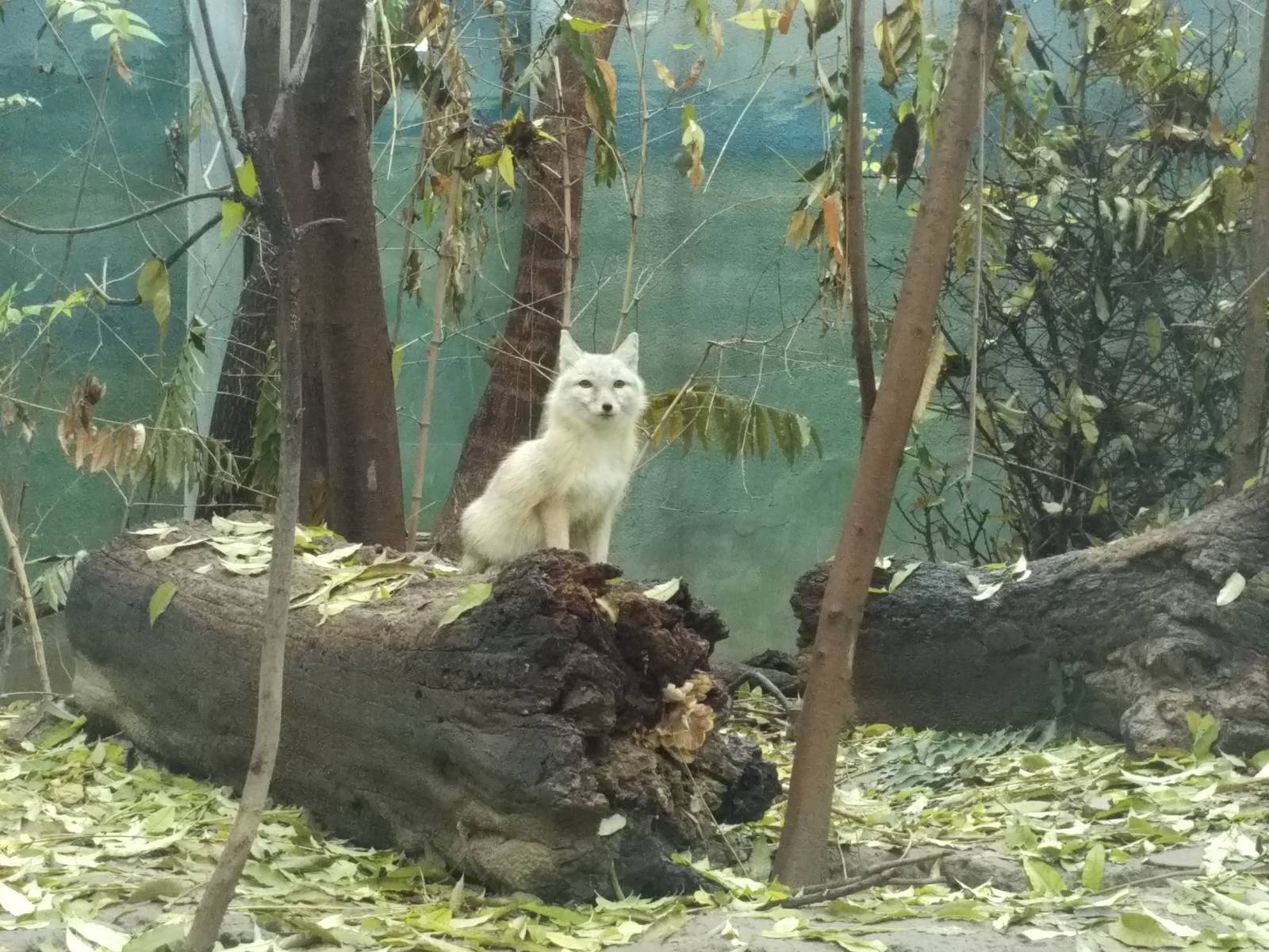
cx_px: 634
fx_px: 880
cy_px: 476
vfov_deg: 56.8
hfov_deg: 71.6
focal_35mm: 24
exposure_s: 1/33
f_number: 2
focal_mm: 4.12
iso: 463
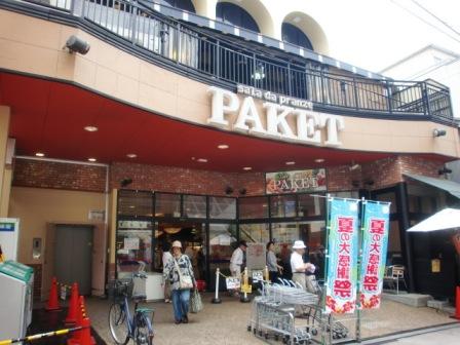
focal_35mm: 28
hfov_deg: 63.4
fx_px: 372
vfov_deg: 49.7
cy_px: 172
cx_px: 230
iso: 64
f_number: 2.6
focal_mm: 4.65
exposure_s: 1/250
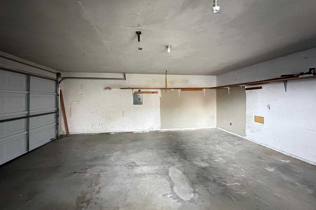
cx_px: 158
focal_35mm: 15
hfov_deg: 100.4
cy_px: 97
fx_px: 132
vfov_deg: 77.2
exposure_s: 1/25
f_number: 2.2
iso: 2500
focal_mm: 2.22
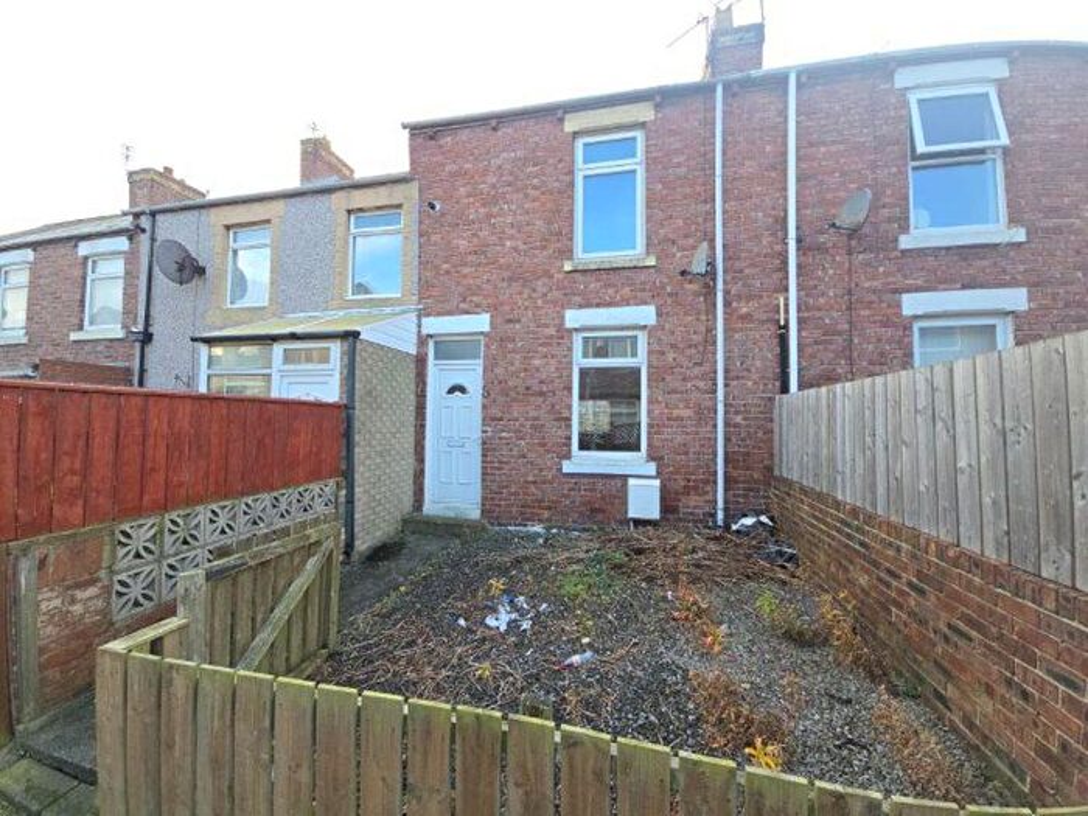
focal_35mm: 13
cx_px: 544
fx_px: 409
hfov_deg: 106.2
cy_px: 408
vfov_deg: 89.9
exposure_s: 1/104
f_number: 2.2
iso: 50
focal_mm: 2.2
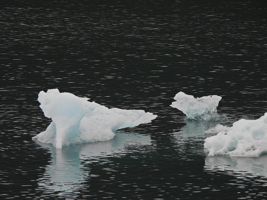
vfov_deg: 2.3
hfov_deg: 3.1
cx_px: 134
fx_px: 5014
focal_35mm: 650
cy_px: 100
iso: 100
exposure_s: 1/500
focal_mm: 116
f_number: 5.6
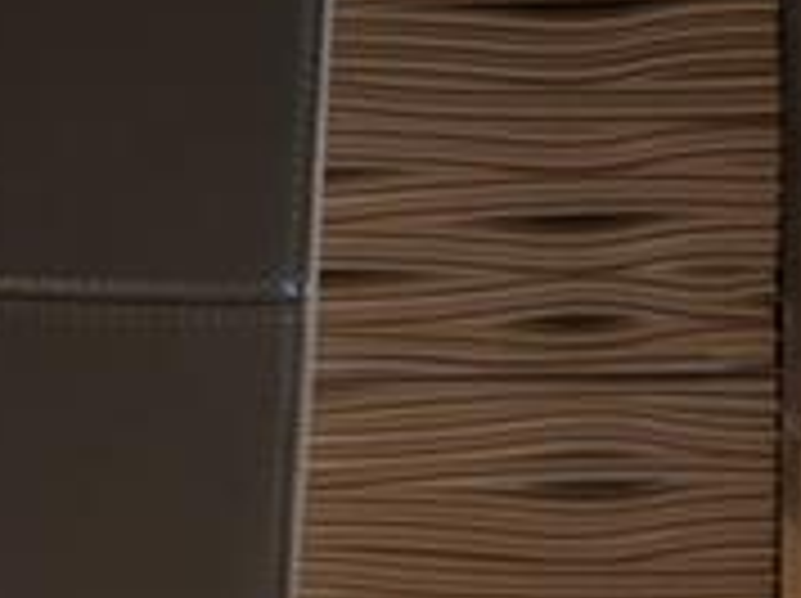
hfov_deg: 10.9
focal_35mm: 147
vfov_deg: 9.0
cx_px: -1256
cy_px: -899
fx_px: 3397
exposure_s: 1/2
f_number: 7.1
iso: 100
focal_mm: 11.5
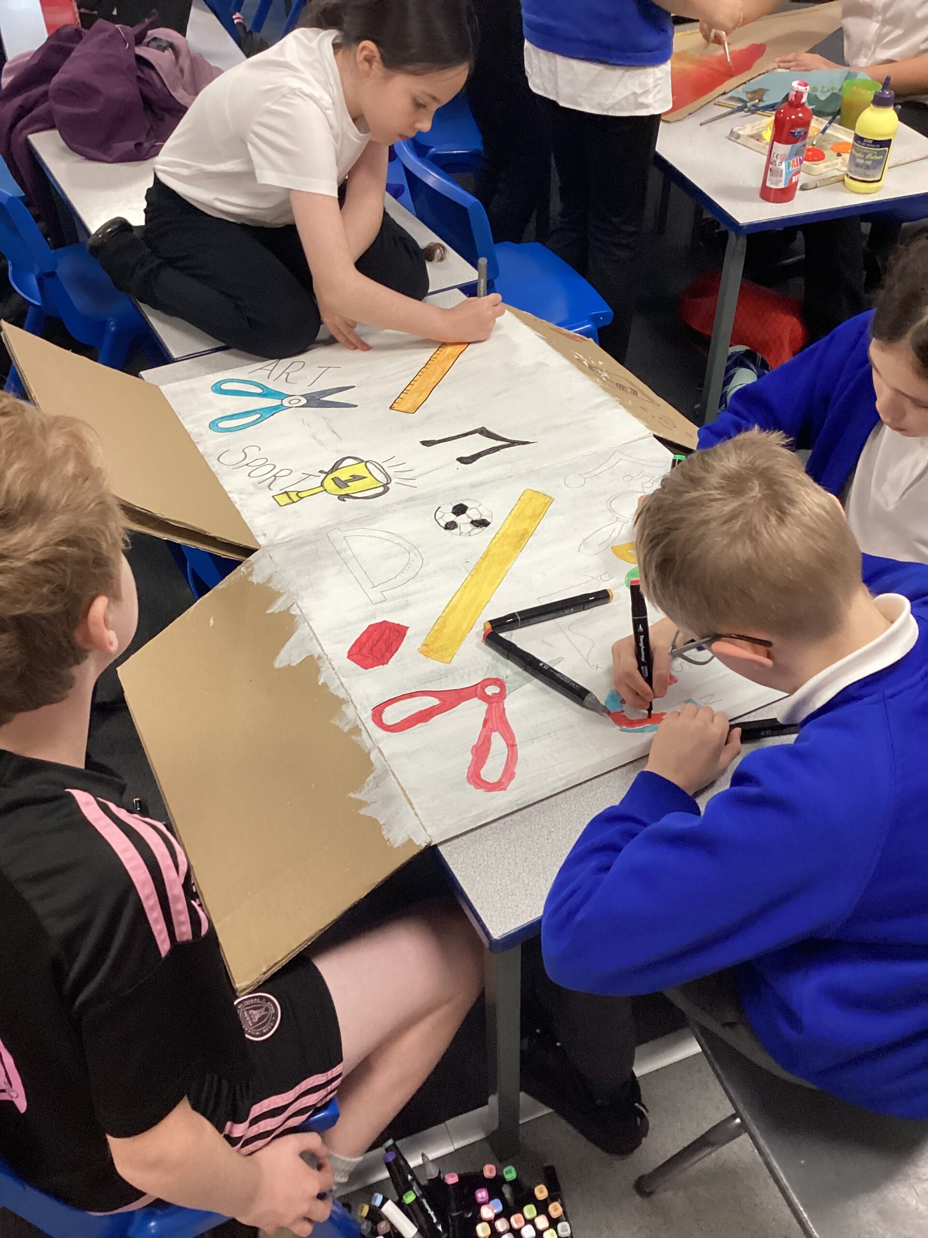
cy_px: 619
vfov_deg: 58.4
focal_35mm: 31
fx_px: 1108
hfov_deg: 45.4
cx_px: 464
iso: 160
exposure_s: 1/60
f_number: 2.4
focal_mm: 3.3
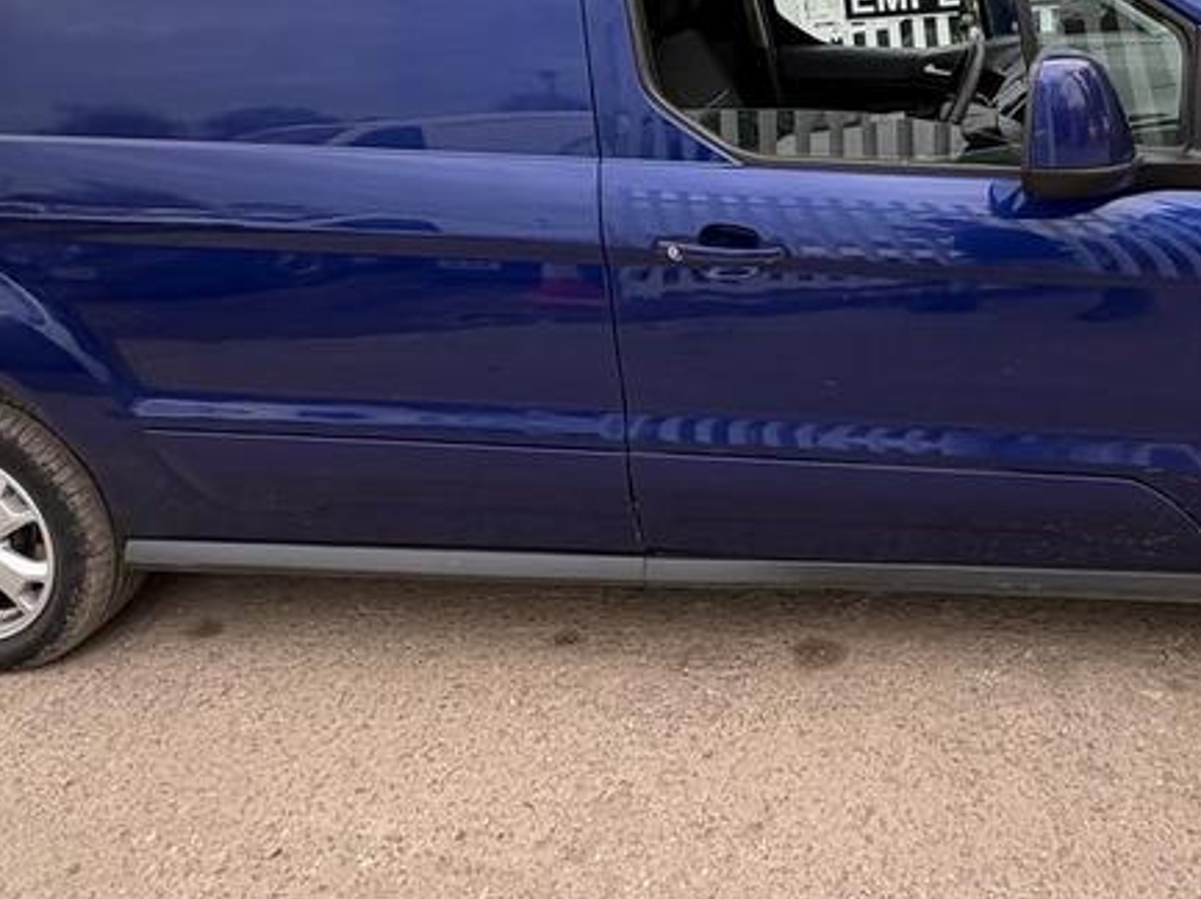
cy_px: 89
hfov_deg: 60.6
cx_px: 777
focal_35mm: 29
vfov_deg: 43.9
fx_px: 1005
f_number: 2.2
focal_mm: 2.22
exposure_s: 1/291
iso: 50
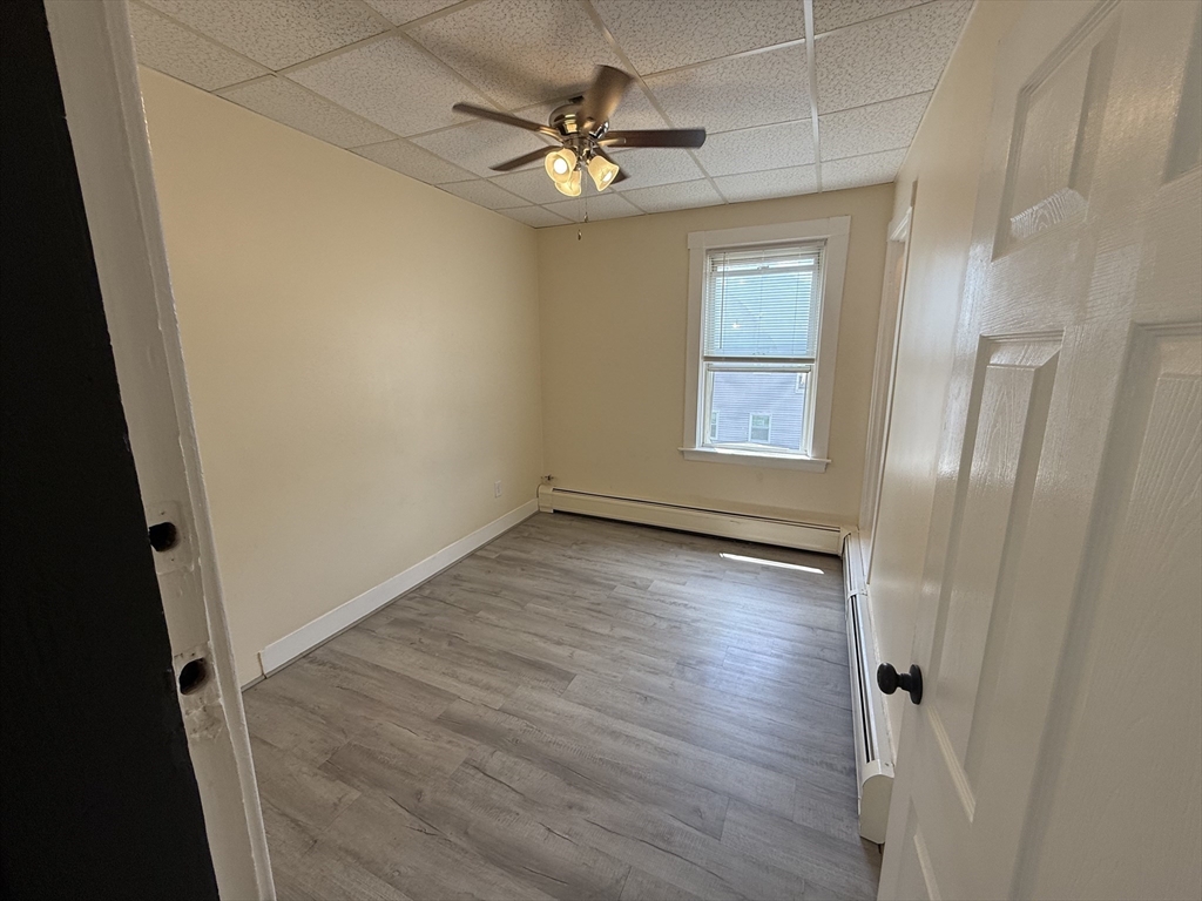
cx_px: 601
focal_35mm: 14
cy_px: 450
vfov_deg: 85.7
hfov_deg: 102.1
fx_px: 486
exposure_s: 1/124
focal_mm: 2.22
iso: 64
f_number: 2.2
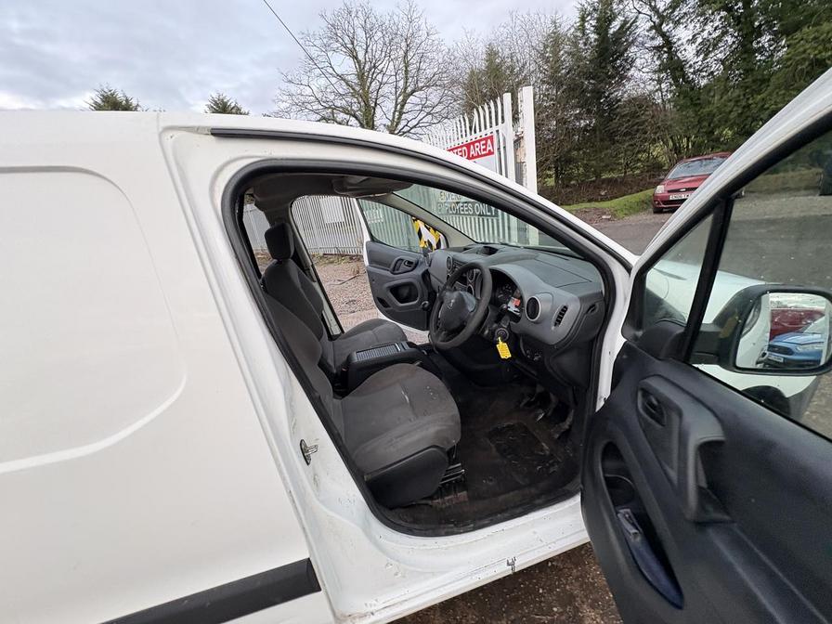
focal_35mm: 14
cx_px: 416
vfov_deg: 85.7
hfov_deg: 102.1
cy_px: 312
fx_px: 336
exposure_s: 1/99
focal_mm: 2.22
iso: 160
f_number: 2.2
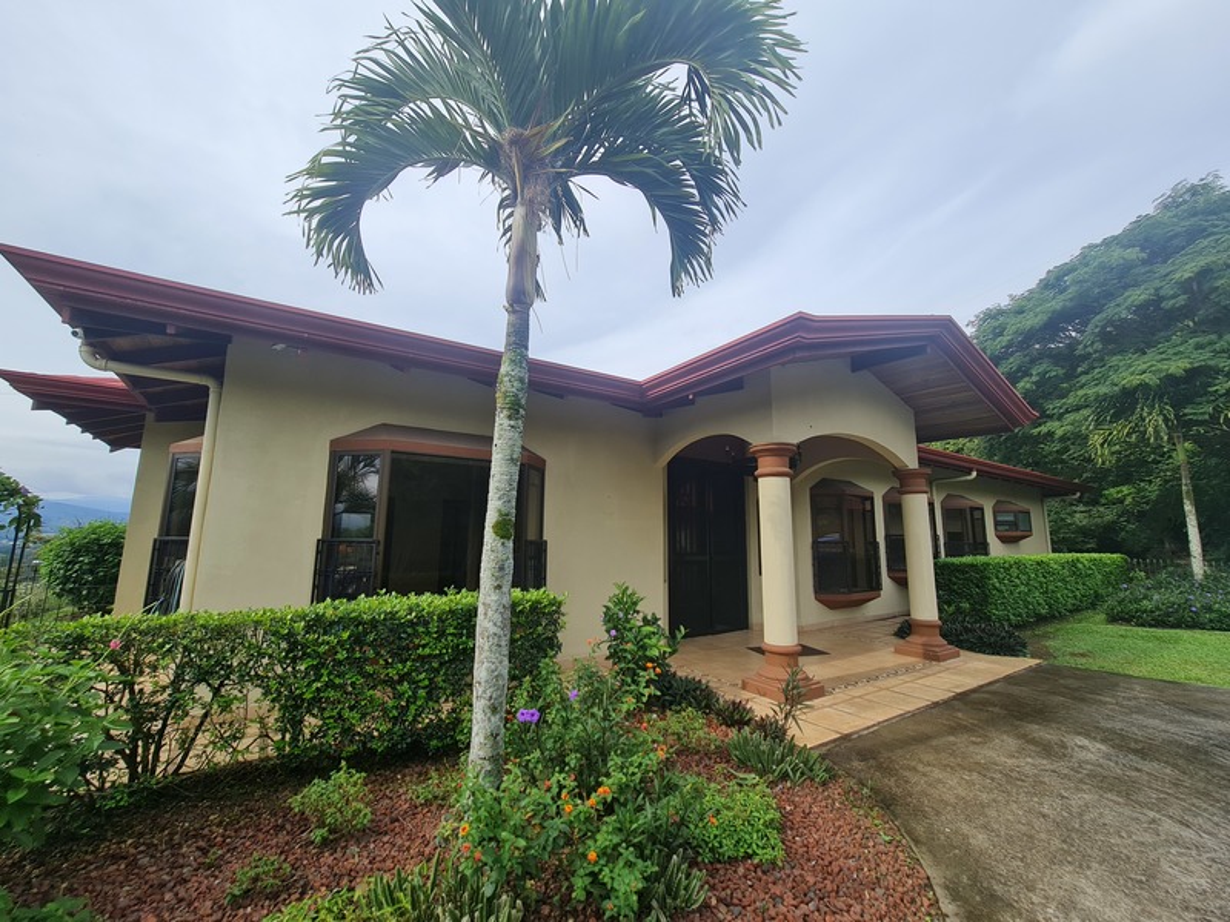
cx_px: 615
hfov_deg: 106.2
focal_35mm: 13
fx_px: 462
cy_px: 461
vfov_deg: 89.9
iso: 64
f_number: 2.2
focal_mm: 2.2
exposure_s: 1/1252
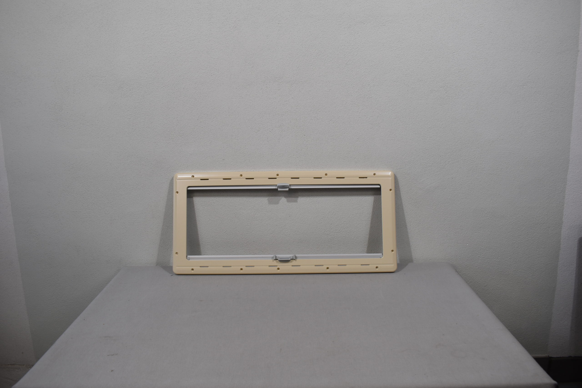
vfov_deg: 43.6
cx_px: 291
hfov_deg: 61.9
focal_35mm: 30
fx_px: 485
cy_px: 194
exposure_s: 1/125
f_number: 5.6
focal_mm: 20
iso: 250
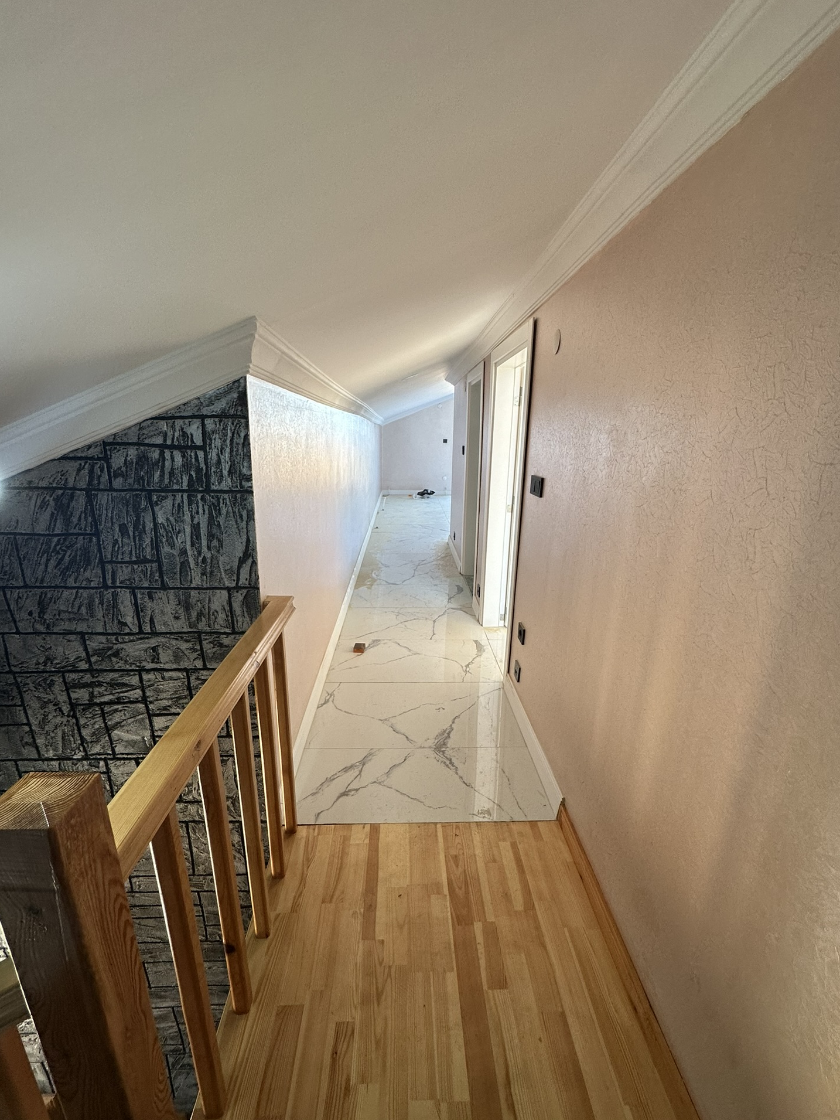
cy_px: 574
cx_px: 424
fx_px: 485
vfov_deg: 98.1
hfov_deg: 81.8
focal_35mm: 15
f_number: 2.2
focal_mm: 2.22
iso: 64
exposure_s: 1/100
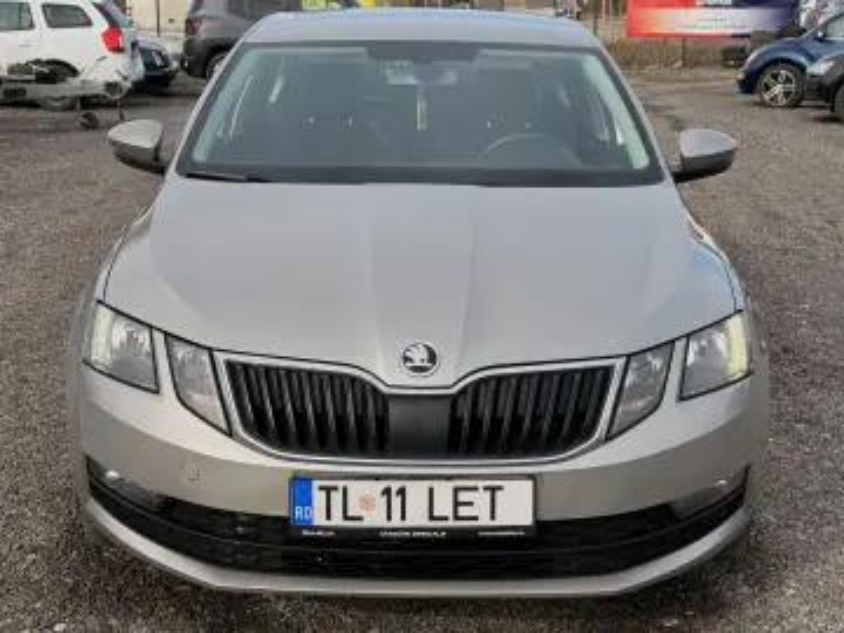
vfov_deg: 30.3
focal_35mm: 48
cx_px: 422
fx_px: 1170
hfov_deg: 39.7
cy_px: 316
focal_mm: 6.76
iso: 64
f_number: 1.78
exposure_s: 1/2577
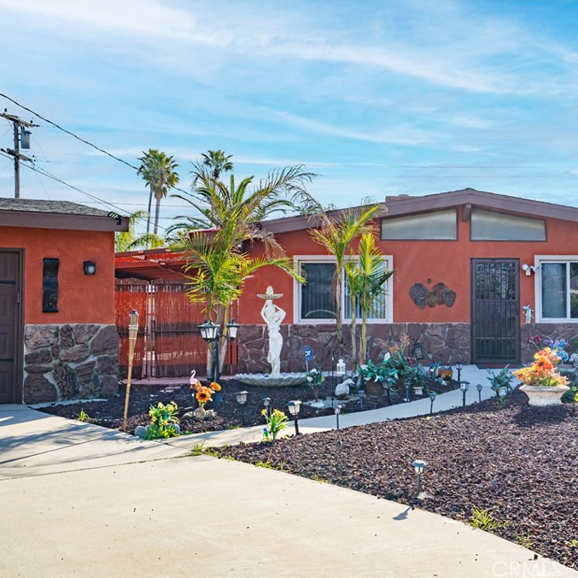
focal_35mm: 45
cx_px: 418
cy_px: 290
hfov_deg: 36.8
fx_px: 850
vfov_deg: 37.6
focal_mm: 35
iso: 250
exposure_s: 1/1000
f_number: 6.3
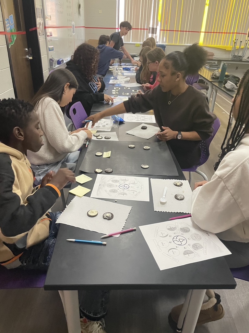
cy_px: 166
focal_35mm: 26
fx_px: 249
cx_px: 124
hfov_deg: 53.1
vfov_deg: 67.3
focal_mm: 4.2
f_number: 1.6
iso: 500
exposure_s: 1/44
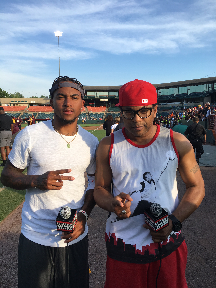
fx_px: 241
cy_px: 144
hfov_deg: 48.2
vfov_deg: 61.7
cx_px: 108
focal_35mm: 29
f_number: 2.2
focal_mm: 4.15
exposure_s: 1/587
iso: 25
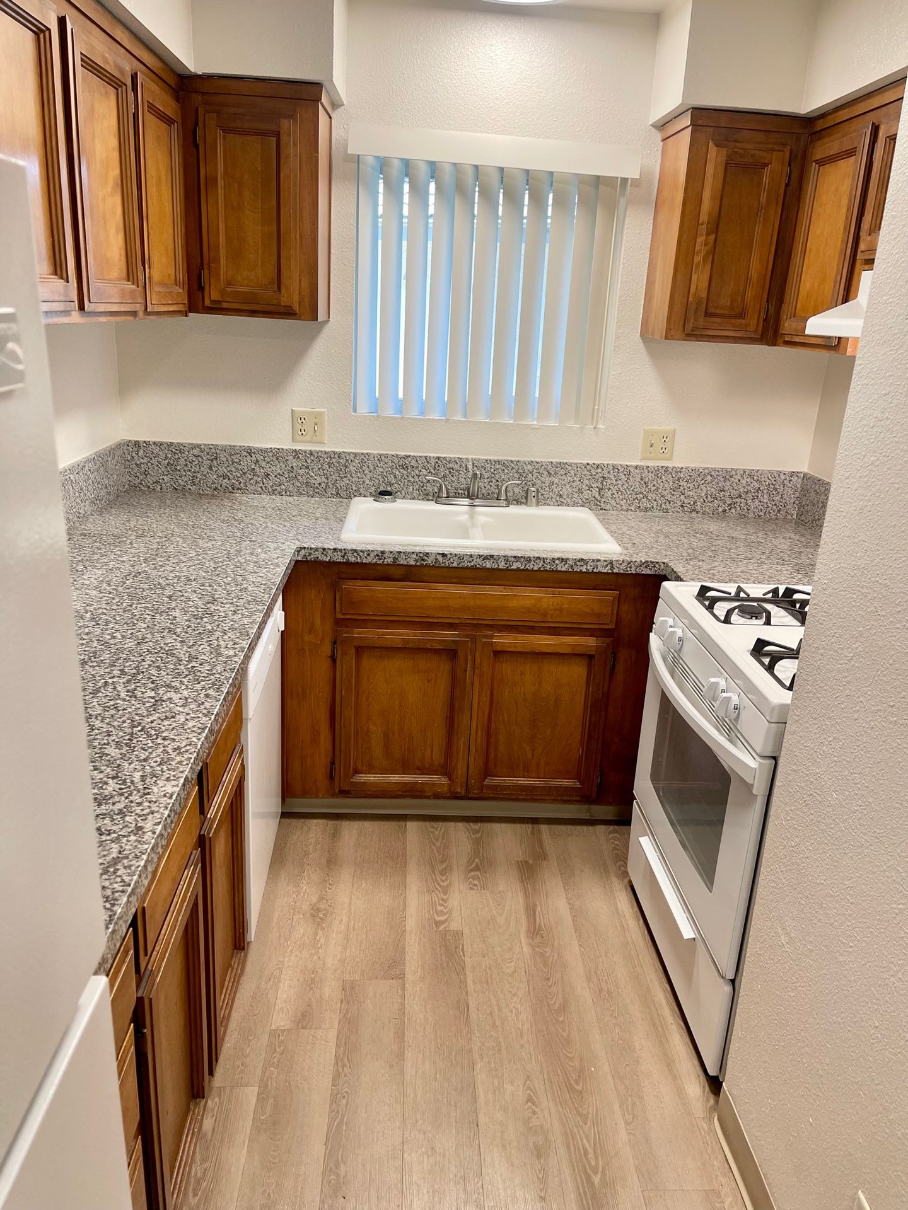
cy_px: 605
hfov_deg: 53.1
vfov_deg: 67.3
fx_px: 909
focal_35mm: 26
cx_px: 454
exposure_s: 1/120
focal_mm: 5.1
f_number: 1.6
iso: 125
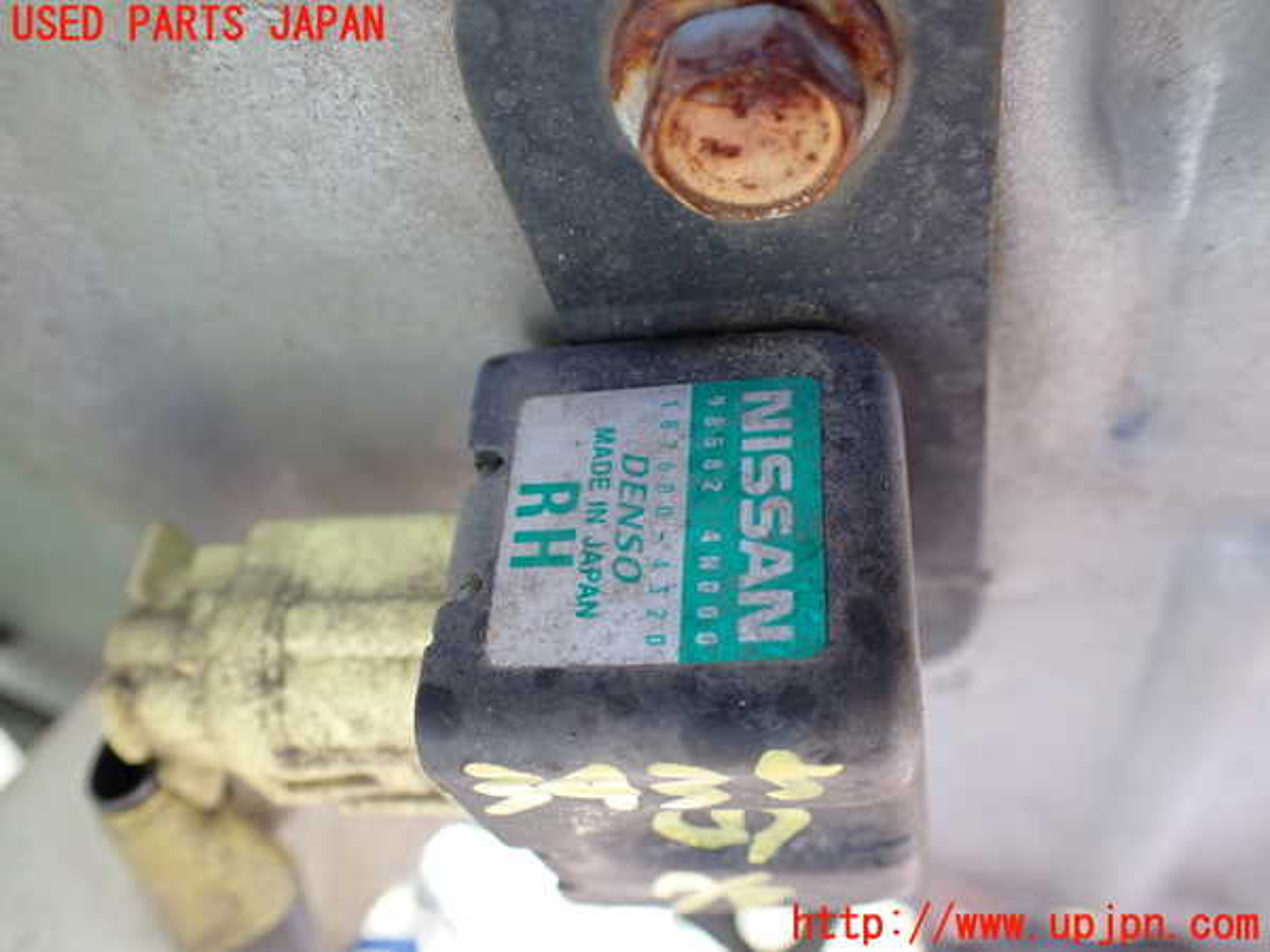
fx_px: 1101
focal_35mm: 30
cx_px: 635
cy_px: 476
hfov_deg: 60.0
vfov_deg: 46.8
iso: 200
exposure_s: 1/125
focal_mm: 5.4
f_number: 2.3
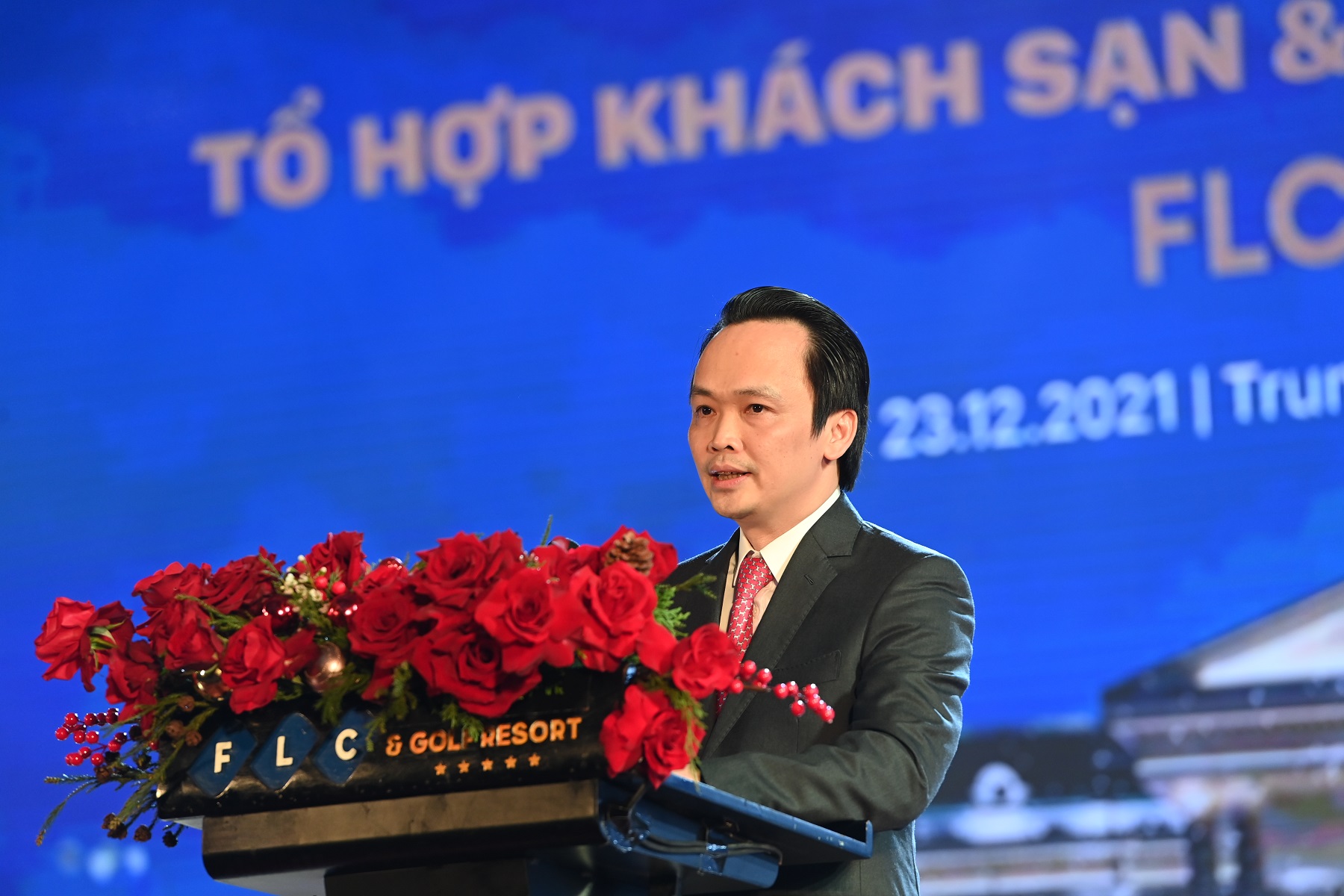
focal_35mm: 200
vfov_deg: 6.9
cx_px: 672
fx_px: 7466
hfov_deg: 10.3
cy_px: 448
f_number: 4.5
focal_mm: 200
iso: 1600
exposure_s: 1/250
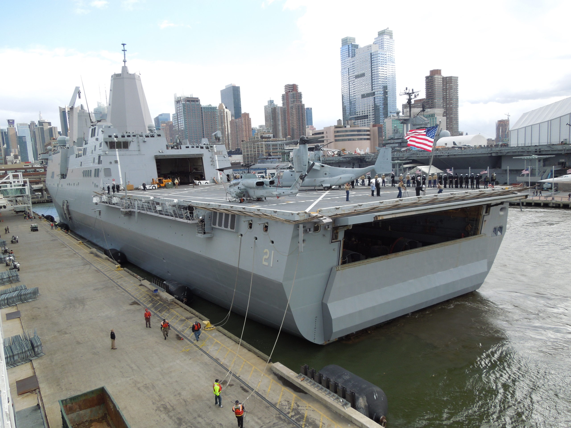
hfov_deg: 69.4
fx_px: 412
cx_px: 286
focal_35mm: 25
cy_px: 214
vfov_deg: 54.9
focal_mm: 4.5
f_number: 3.3
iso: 100
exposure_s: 1/320
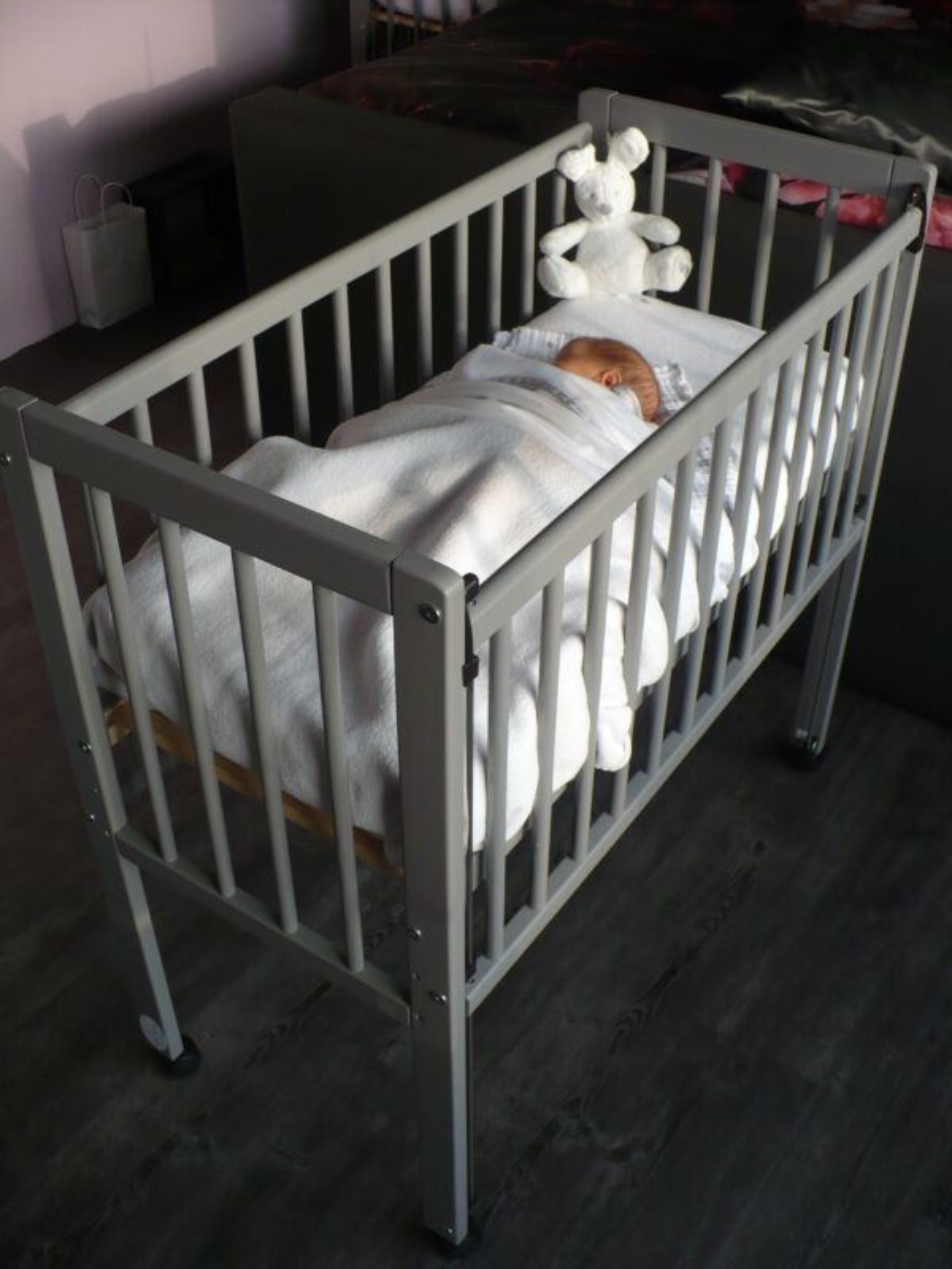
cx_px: 476
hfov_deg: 38.7
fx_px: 1357
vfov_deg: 50.1
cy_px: 634
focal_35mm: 37
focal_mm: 6.1
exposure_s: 1/160
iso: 100
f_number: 2.8
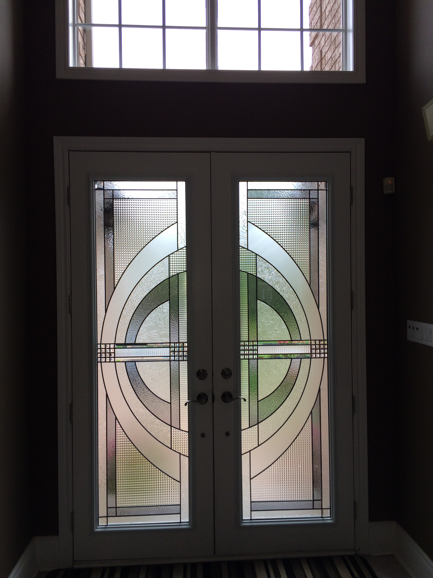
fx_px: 500
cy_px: 289
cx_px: 216
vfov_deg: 60.0
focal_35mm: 30
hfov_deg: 46.8
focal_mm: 4.12
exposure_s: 1/120
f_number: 2.2
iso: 40
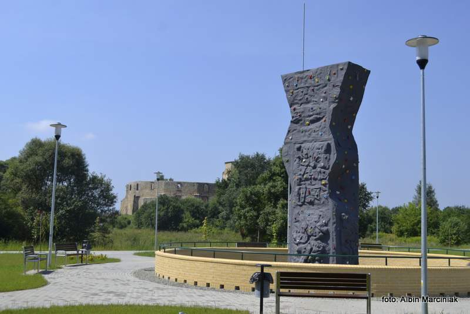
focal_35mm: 42
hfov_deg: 46.4
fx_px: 549
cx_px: 235
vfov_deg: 31.9
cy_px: 157
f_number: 6.3
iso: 400
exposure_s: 1/1600
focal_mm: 28
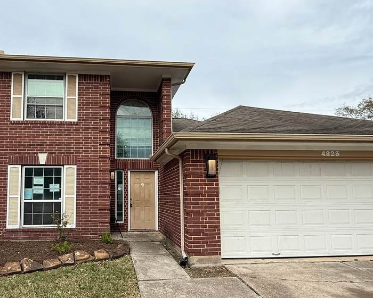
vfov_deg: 56.4
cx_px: 140
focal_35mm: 25
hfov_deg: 67.1
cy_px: 176
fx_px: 276
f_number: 2.2
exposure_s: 1/970
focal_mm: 2.22
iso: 50
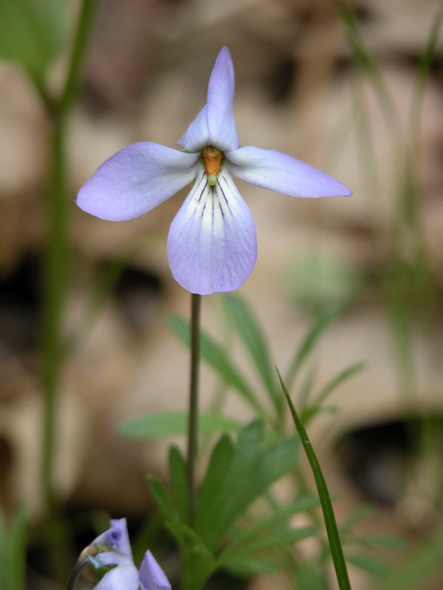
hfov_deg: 5.3
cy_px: 295
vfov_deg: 7.1
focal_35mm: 280
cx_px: 222
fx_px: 4778
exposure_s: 1/97.4
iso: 100
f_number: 4.2
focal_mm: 71.2
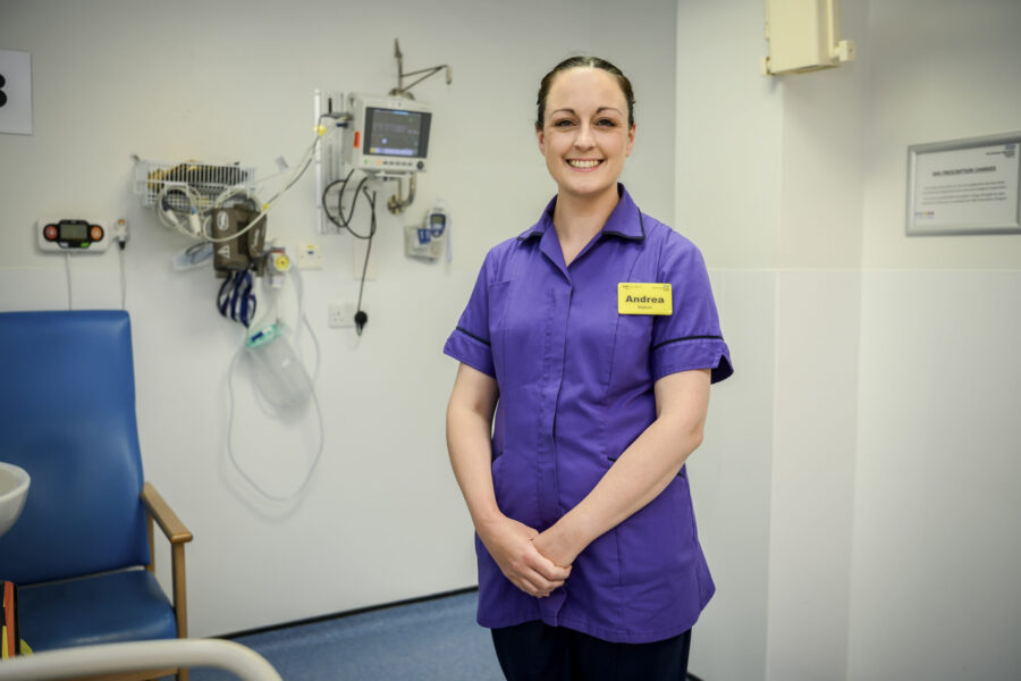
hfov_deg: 58.7
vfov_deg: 41.1
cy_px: 340
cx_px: 510
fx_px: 907
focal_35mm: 32
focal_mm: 32
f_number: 2.8
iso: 320
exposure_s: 1/125
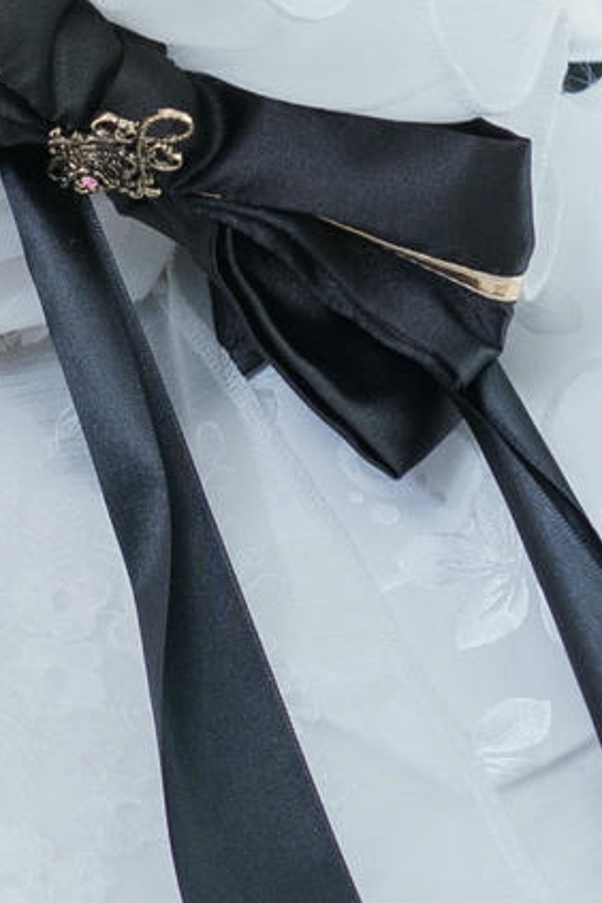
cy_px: -489
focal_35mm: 603
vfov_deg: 3.4
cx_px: 243
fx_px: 15124
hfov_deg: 2.3
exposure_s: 1/125
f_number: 2.5
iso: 400
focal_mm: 85
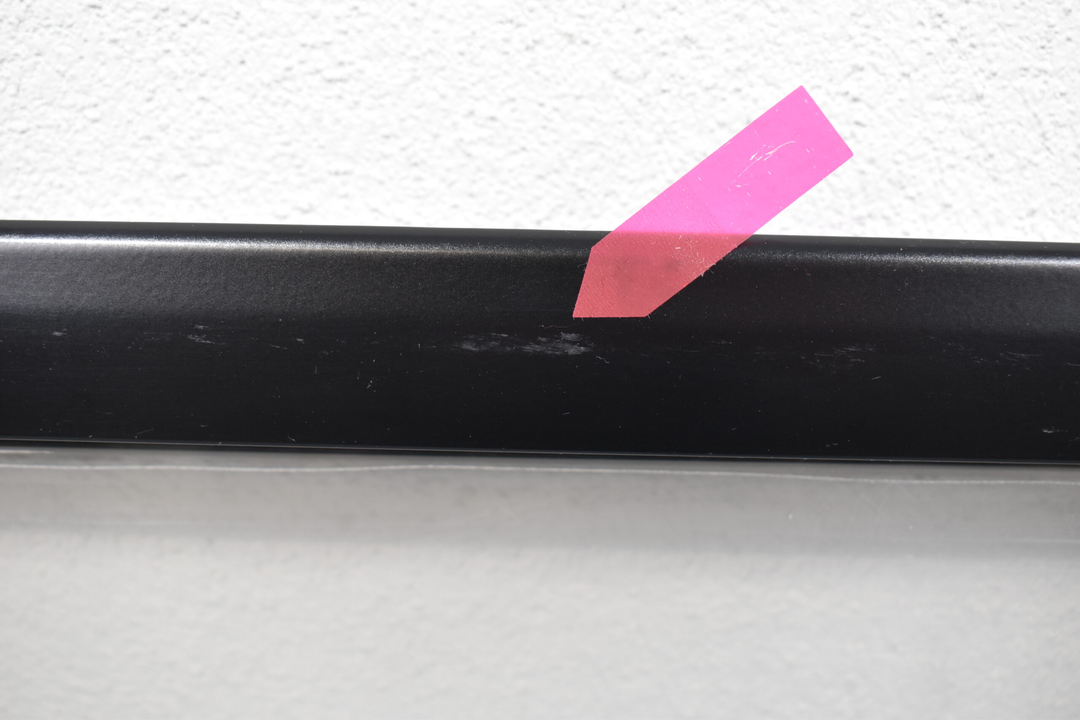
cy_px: 360
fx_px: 1260
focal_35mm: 42
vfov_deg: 31.9
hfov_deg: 46.4
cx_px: 540
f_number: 5.6
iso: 800
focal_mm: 28
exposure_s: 1/60
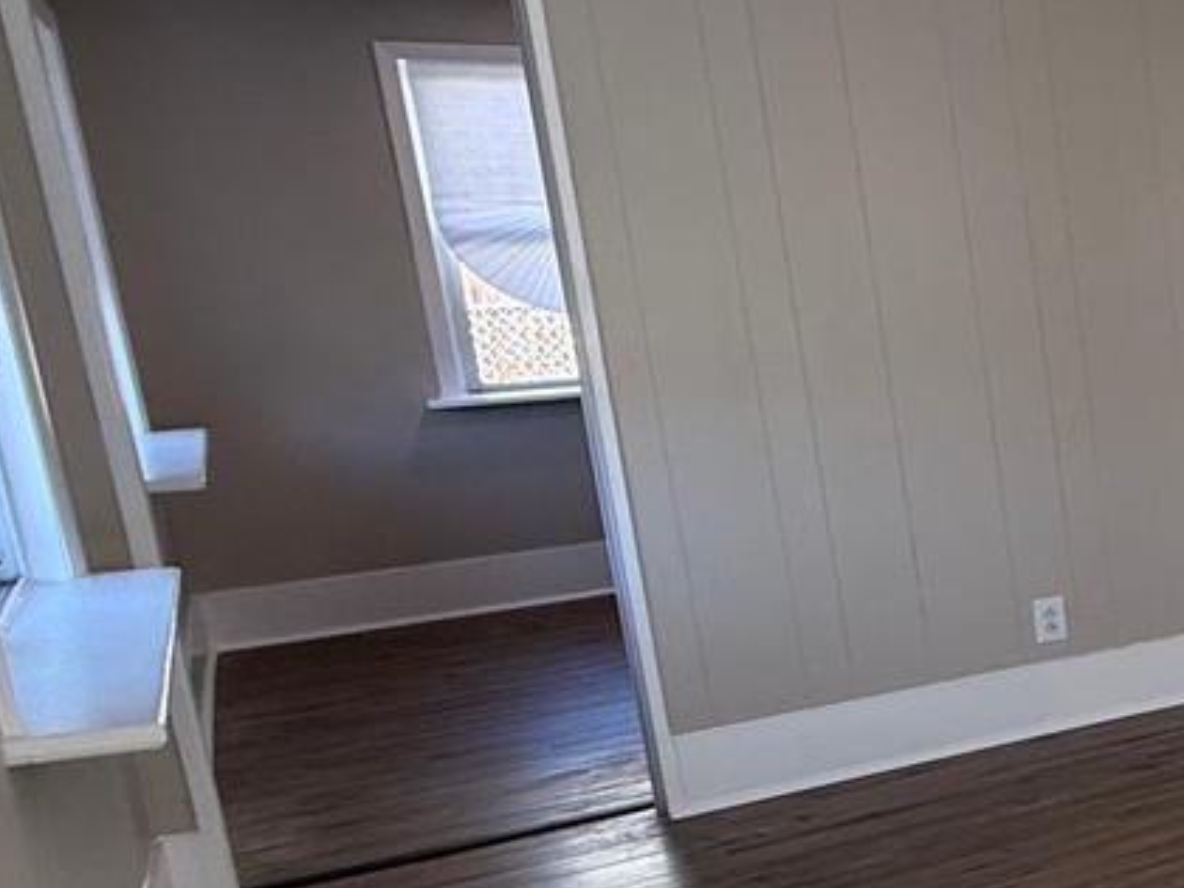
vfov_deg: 30.2
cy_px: 522
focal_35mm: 48
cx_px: 1908
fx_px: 1642
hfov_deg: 25.5
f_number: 2.2
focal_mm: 2.22
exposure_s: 1/114
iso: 64
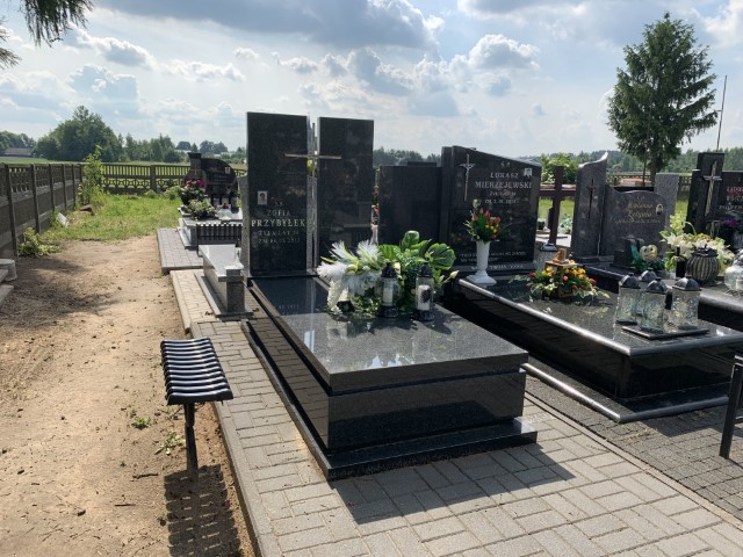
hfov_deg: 67.3
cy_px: 278
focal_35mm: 26
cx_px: 372
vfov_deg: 53.1
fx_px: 558
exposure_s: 1/2545
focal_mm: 4.25
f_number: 1.8
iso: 25
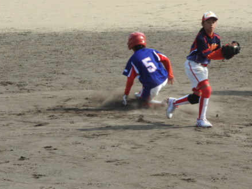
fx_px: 2476
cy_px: 78
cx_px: 154
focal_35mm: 340
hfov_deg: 5.8
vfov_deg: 4.4
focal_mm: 44.8
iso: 100
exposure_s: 1/320
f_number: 5.5
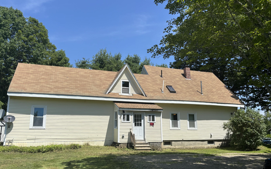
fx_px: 207
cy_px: 96
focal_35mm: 28
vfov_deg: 44.4
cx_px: 134
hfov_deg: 66.5
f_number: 1.6
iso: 50
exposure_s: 1/3937
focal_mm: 5.96
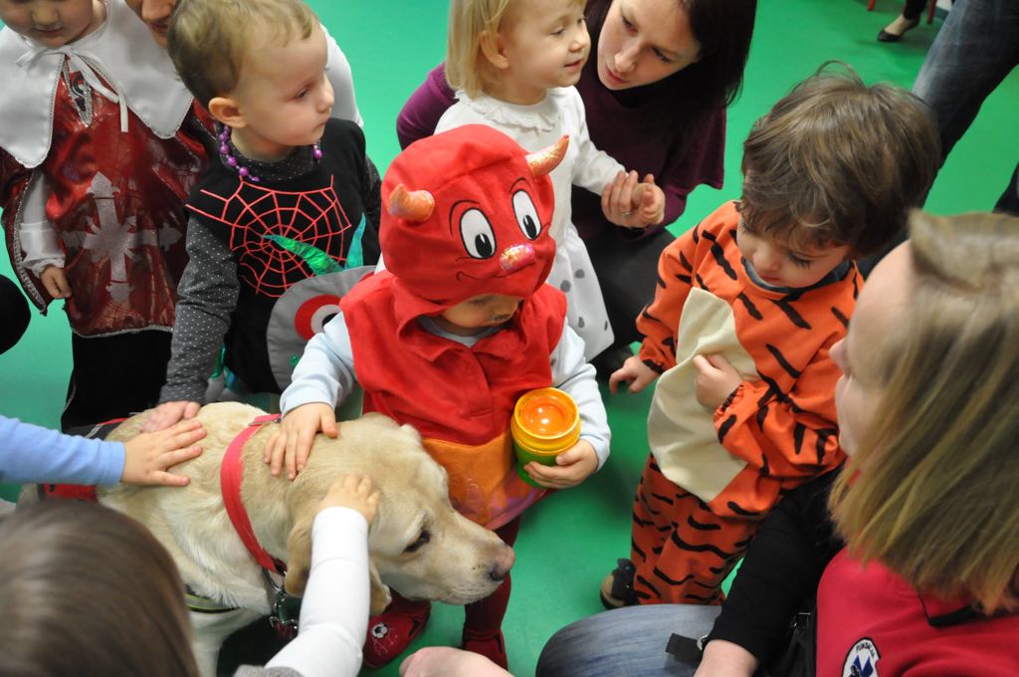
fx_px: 890
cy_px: 338
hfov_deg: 59.6
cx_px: 510
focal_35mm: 32
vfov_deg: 41.6
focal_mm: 21
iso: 2000
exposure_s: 1/60
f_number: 3.8
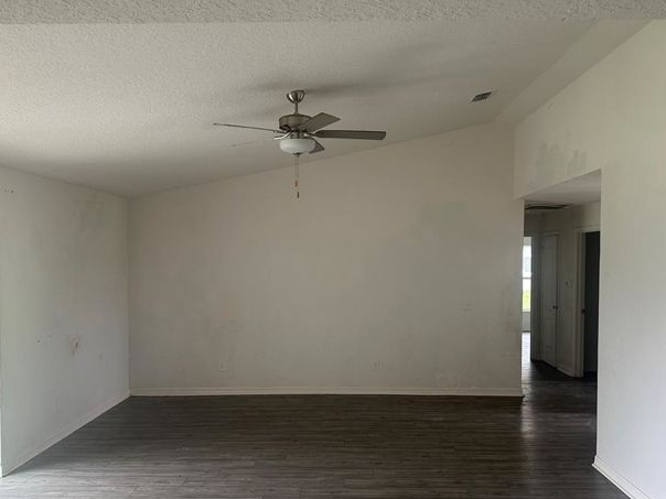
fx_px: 539
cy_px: 272
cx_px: 335
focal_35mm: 28
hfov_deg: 63.4
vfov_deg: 49.7
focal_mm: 6.86
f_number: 1.78
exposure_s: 1/121
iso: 160
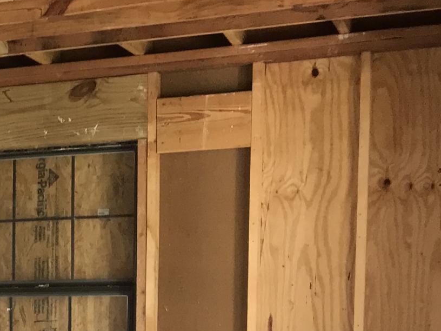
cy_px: 410
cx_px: -339
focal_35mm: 103
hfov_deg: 16.2
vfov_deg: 13.9
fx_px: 1312
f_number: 1.8
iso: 40
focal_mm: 3.99
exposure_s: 1/45
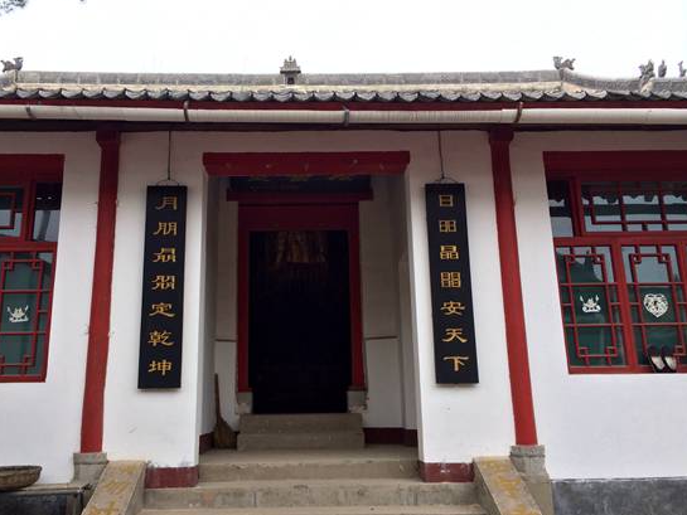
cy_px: 243
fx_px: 655
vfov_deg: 42.9
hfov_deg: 55.3
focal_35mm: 33
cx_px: 314
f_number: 2.2
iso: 32
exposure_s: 1/789
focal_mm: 4.12
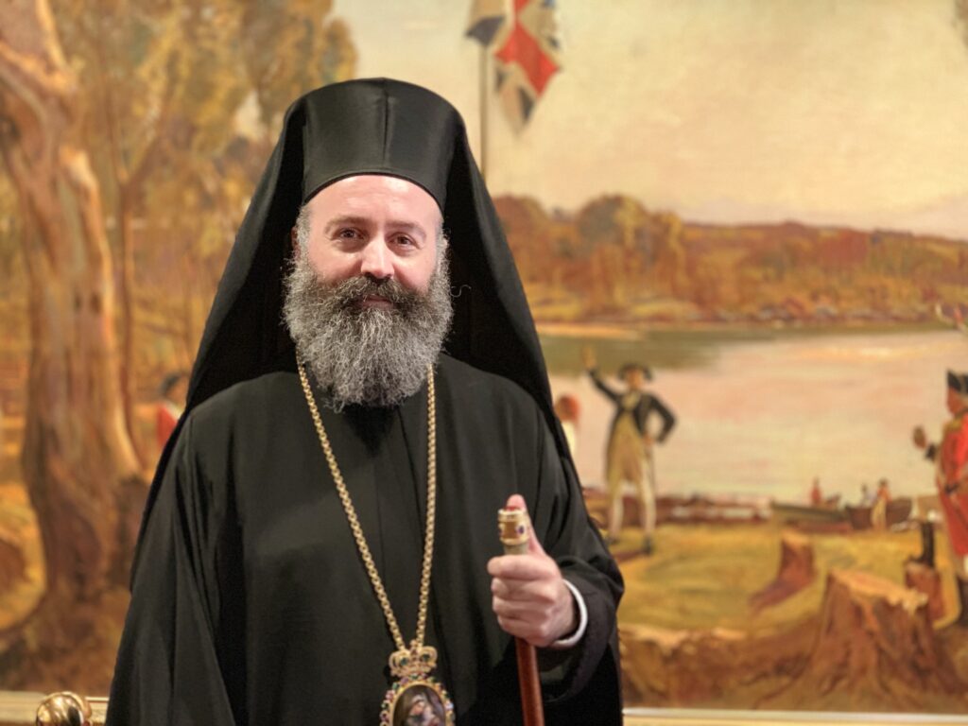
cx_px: 484
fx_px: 1454
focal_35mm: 52
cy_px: 363
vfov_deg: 28.0
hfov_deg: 36.8
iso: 400
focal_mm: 6
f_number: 2.4
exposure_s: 1/33
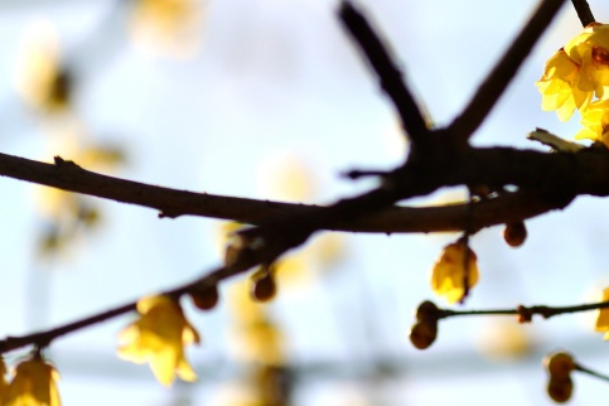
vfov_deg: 5.3
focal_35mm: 261
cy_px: 13
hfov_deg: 7.8
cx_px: 744
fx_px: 4415
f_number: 3.2
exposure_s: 1/3200
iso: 100
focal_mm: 105
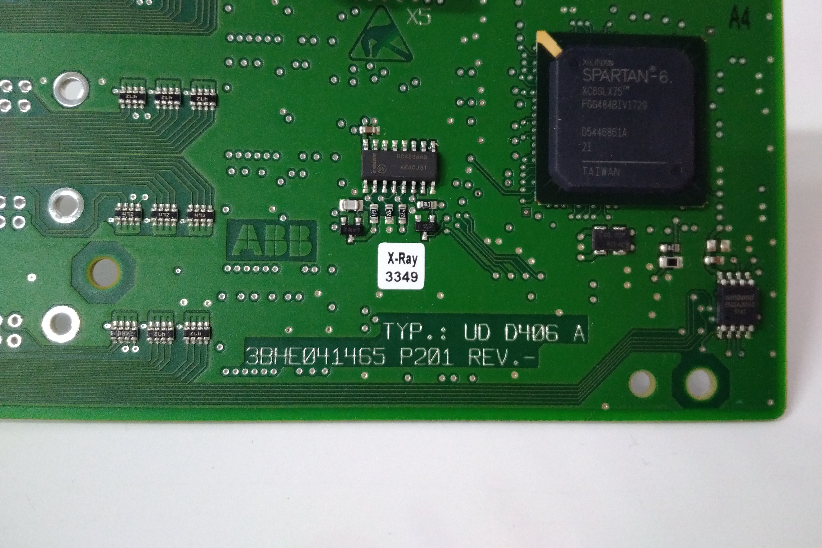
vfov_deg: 44.9
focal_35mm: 29
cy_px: 247
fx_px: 662
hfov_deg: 63.6
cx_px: 423
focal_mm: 3.79
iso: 695
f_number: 2
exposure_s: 1/33
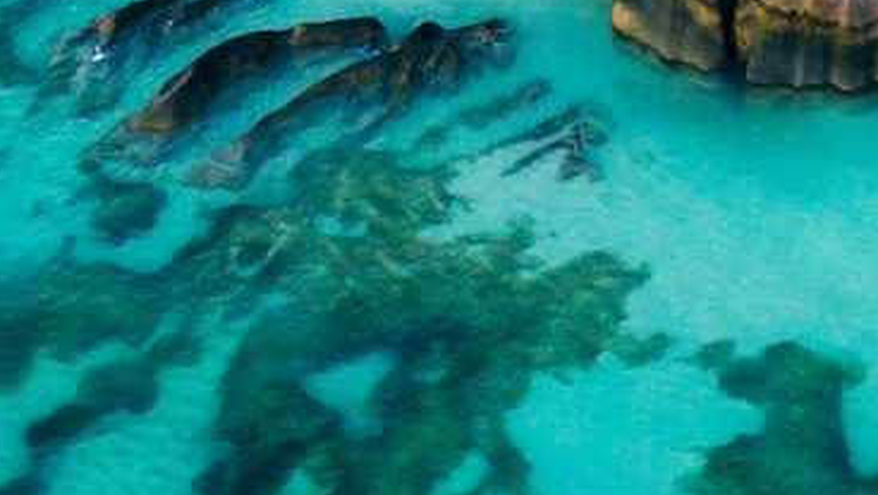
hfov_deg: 18.9
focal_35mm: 109
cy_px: -244
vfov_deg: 10.7
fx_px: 2539
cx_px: 945
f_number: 3.2
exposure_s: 1/320
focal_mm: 10.26
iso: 100
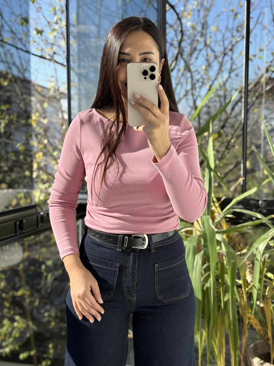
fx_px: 507
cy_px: 183
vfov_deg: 39.7
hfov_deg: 30.3
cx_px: 137
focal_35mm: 48
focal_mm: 6.76
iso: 64
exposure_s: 1/1027
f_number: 1.78
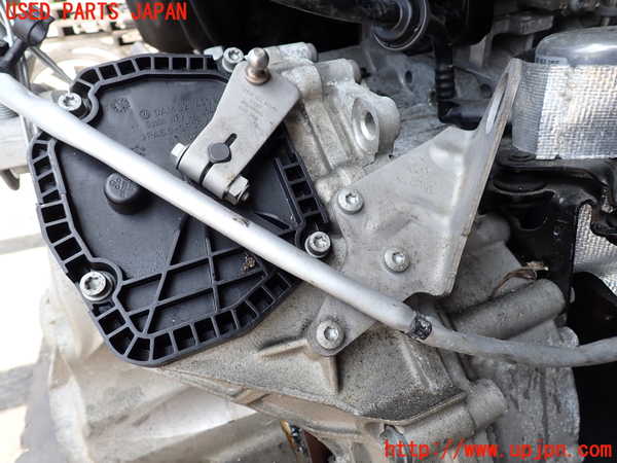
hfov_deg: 69.4
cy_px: 232
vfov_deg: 54.9
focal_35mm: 25
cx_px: 308
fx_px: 446
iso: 100
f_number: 2.8
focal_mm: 4.5
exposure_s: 1/200
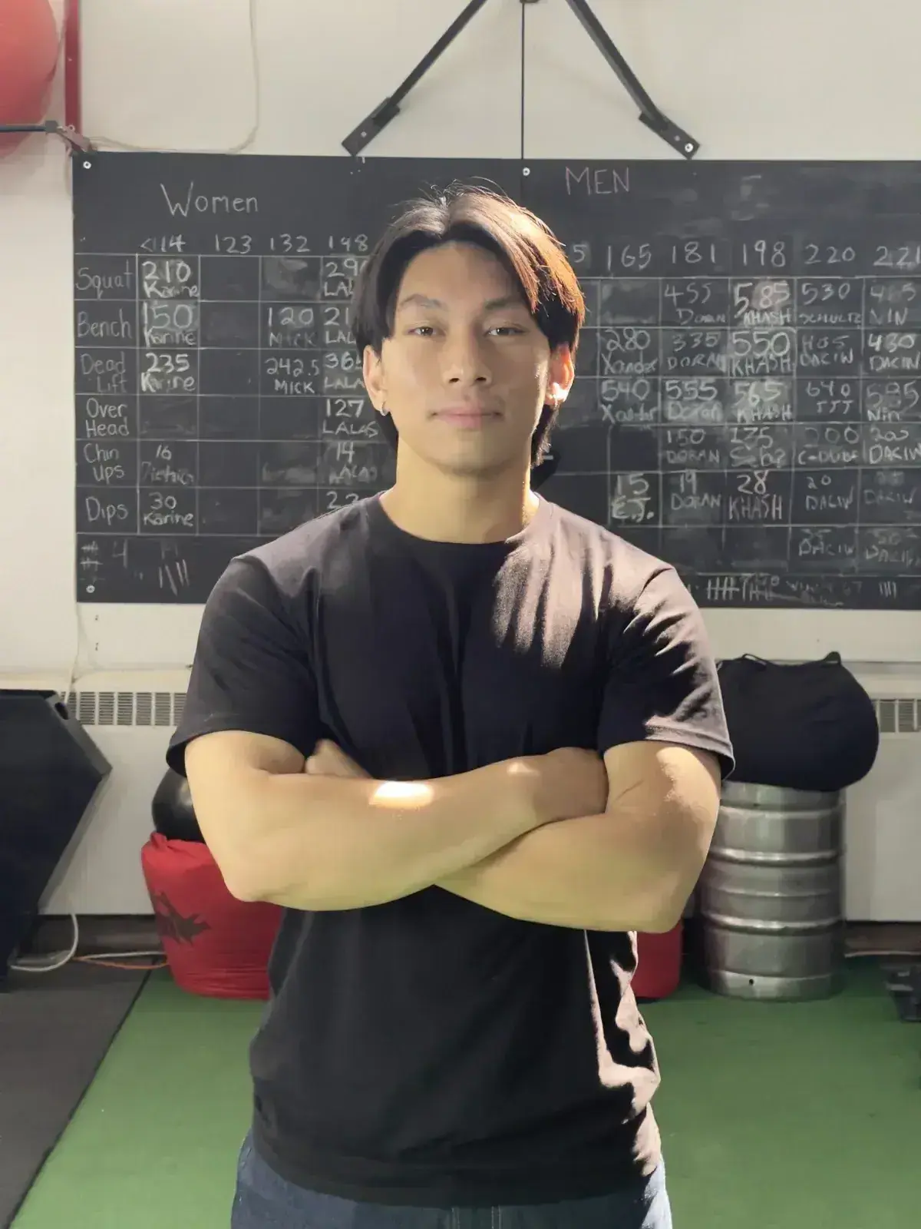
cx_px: 460
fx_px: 2270
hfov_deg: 22.9
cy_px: 614
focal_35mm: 64
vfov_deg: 30.3
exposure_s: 1/60
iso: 400
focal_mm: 7.5
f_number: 2.2
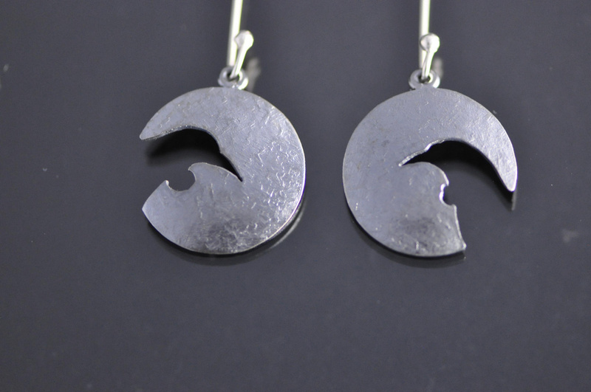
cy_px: 196
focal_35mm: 158
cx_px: 296
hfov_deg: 13.1
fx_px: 2582
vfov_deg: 8.7
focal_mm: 105
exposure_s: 1/15
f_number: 3.2
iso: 1600
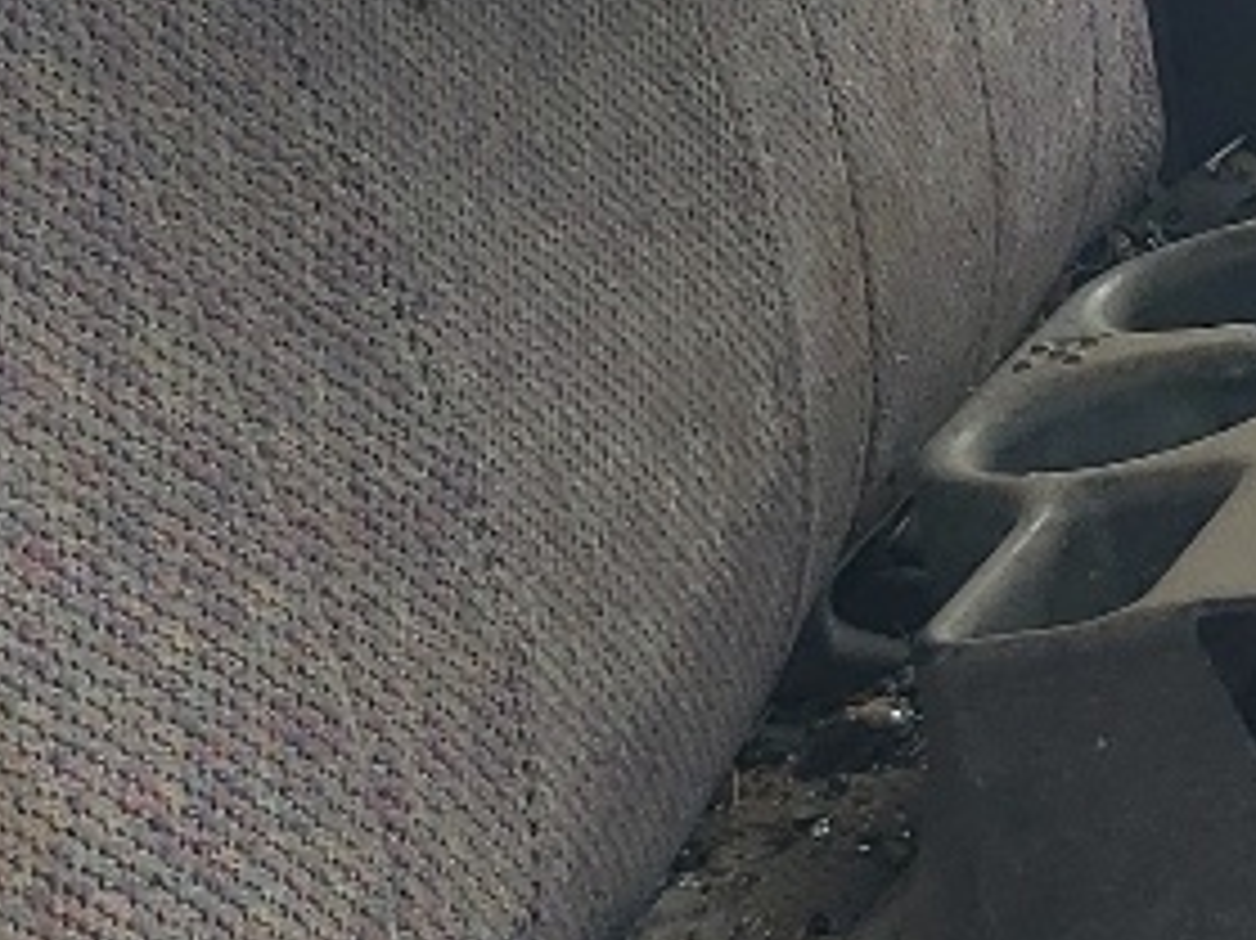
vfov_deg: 10.0
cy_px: 477
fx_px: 5404
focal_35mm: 149
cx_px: 1594
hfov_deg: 12.9
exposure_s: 1/256
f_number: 1.5
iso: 50
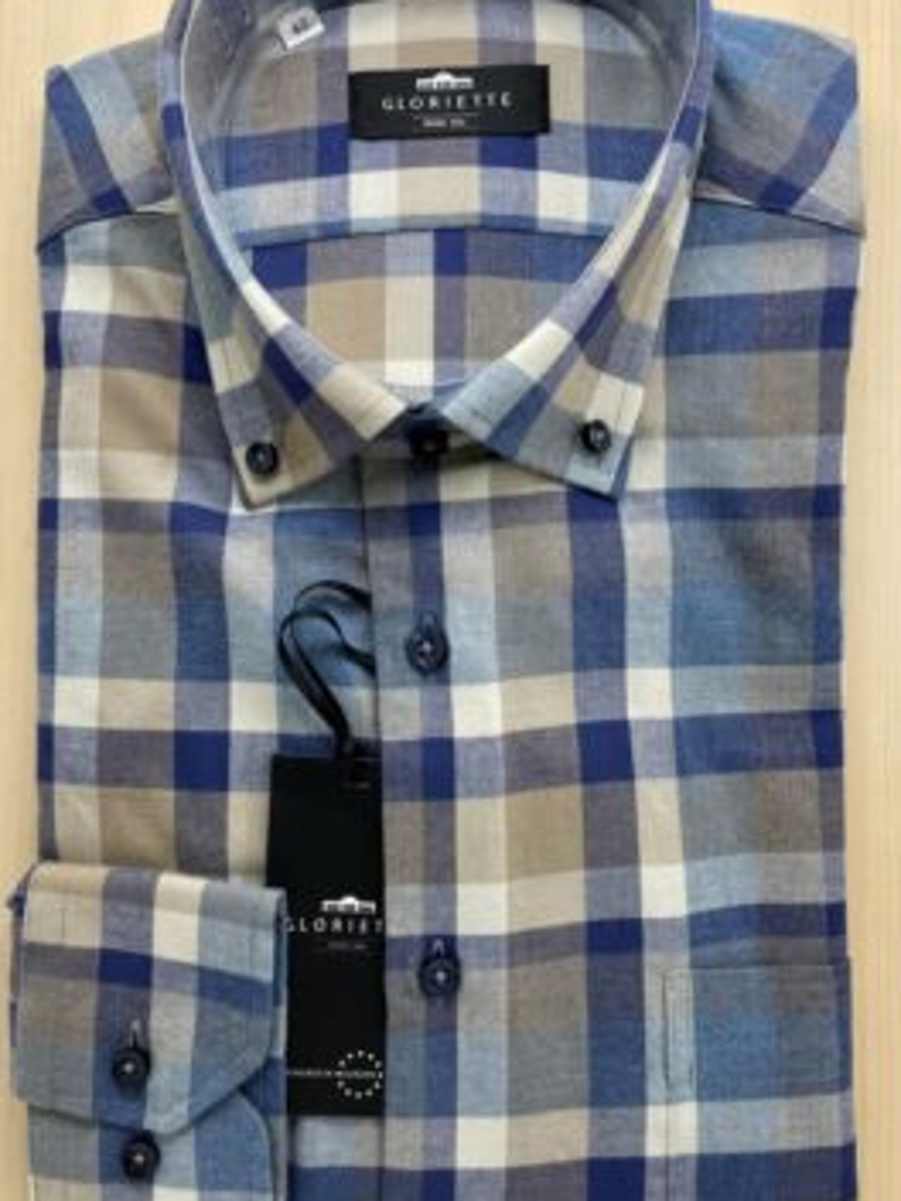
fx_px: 1111
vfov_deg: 56.8
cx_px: 418
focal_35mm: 32
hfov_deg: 44.1
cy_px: 585
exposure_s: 1/236
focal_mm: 4.2
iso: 32
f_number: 1.6
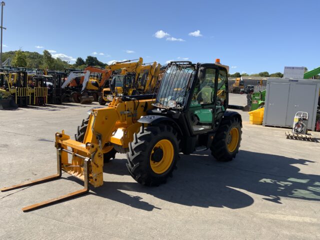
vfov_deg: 48.2
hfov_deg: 61.7
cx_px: 160
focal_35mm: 29
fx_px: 268
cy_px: 120
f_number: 1.8
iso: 16
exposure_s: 1/1730
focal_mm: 3
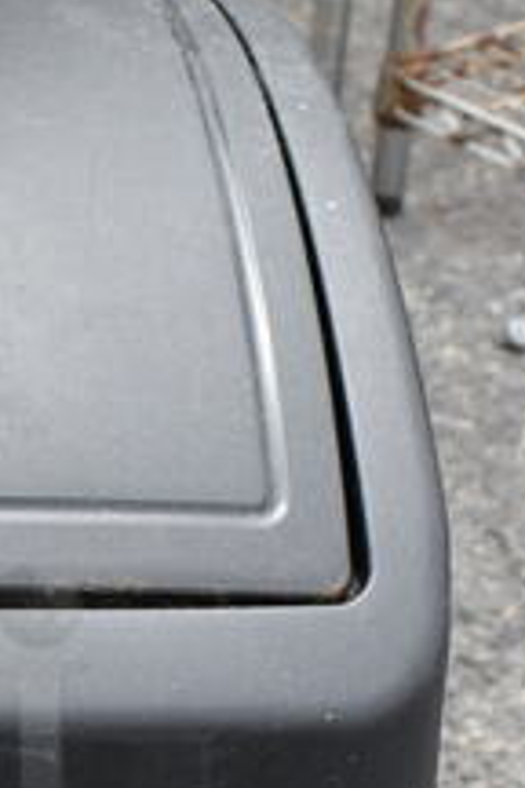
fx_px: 2494
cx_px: -175
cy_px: 753
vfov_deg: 17.6
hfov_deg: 11.7
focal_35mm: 114
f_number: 7.1
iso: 100
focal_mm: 18
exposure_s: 1/200
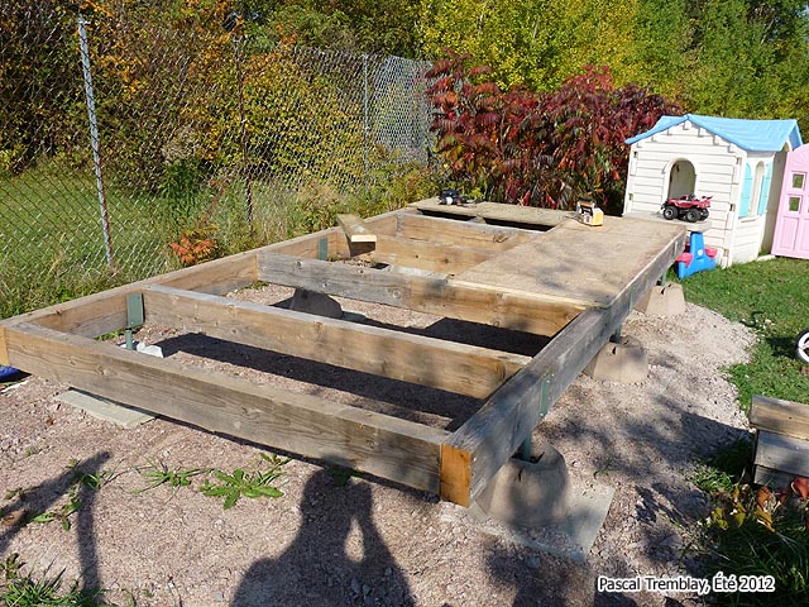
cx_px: 404
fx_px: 701
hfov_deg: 60.0
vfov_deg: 46.8
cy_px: 304
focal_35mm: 30
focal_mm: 4.8
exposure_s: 1/400
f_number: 5.6
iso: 100
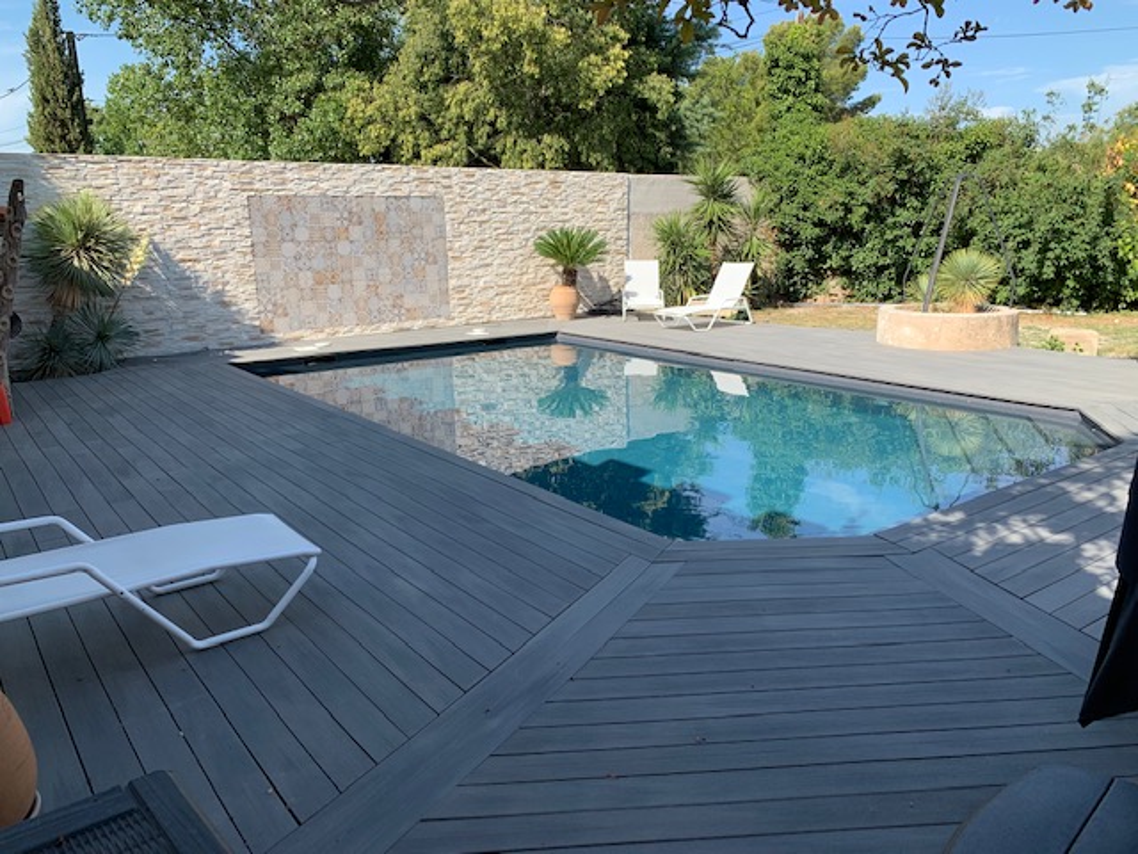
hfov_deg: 67.3
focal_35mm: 26
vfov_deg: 53.1
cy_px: 427
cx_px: 569
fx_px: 855
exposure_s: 1/1043
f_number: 1.8
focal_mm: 4.25
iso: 25
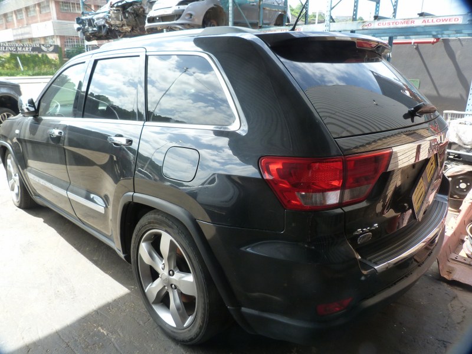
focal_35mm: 25
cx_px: 236
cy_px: 177
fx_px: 341
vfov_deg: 54.9
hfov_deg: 69.4
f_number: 3.6
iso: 125
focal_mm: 4.5
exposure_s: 1/100
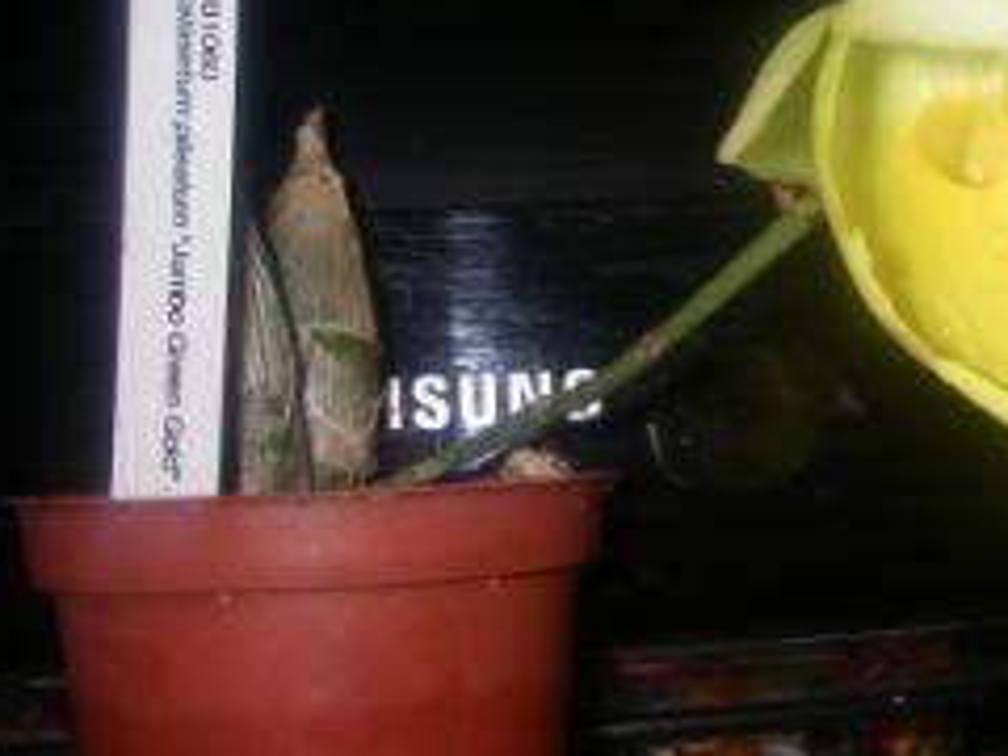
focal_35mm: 71
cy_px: 193
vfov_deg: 20.6
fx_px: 2067
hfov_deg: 26.7
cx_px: 848
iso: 64
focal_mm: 6.3
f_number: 6.6
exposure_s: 1/40
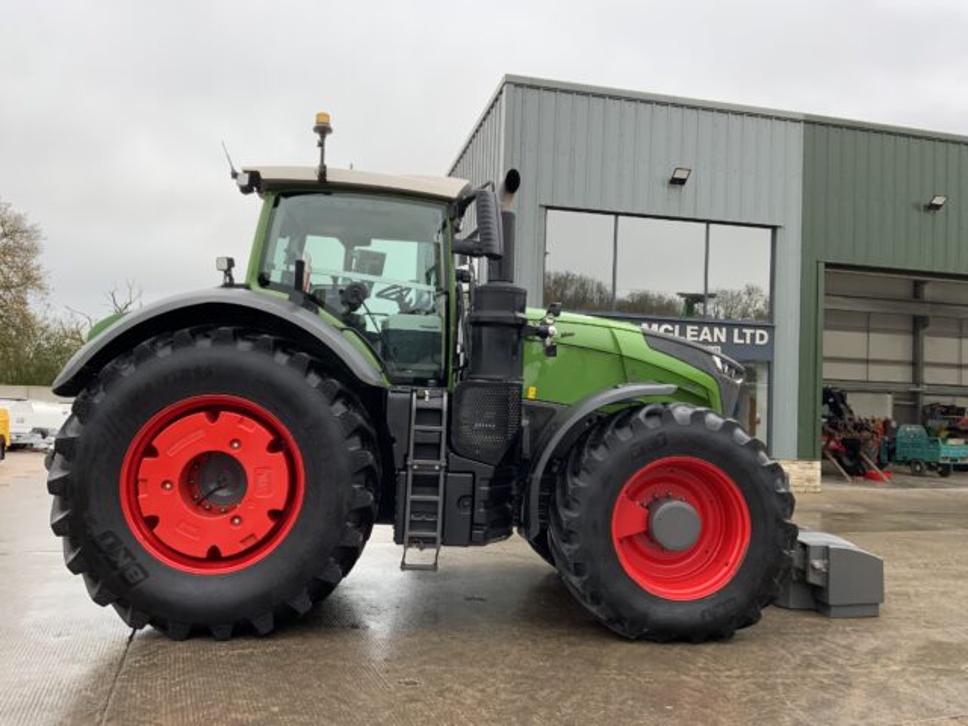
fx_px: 811
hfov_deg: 61.7
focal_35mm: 29
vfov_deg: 48.2
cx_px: 484
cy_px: 363
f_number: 1.8
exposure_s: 1/176
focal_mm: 3
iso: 16
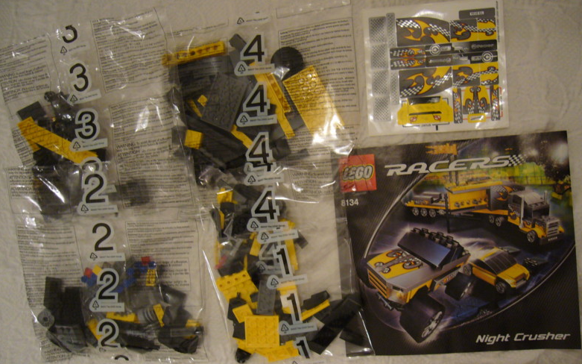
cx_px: 295
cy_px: 195
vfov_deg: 33.6
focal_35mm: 38
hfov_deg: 51.5
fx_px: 603
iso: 200
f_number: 2.8
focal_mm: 5.8
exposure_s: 1/13
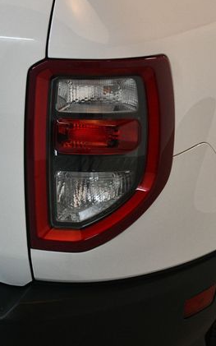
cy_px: 172
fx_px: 744
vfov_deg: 26.2
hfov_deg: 16.5
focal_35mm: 79
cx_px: 85
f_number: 4.2
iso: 1800
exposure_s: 1/125
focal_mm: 34
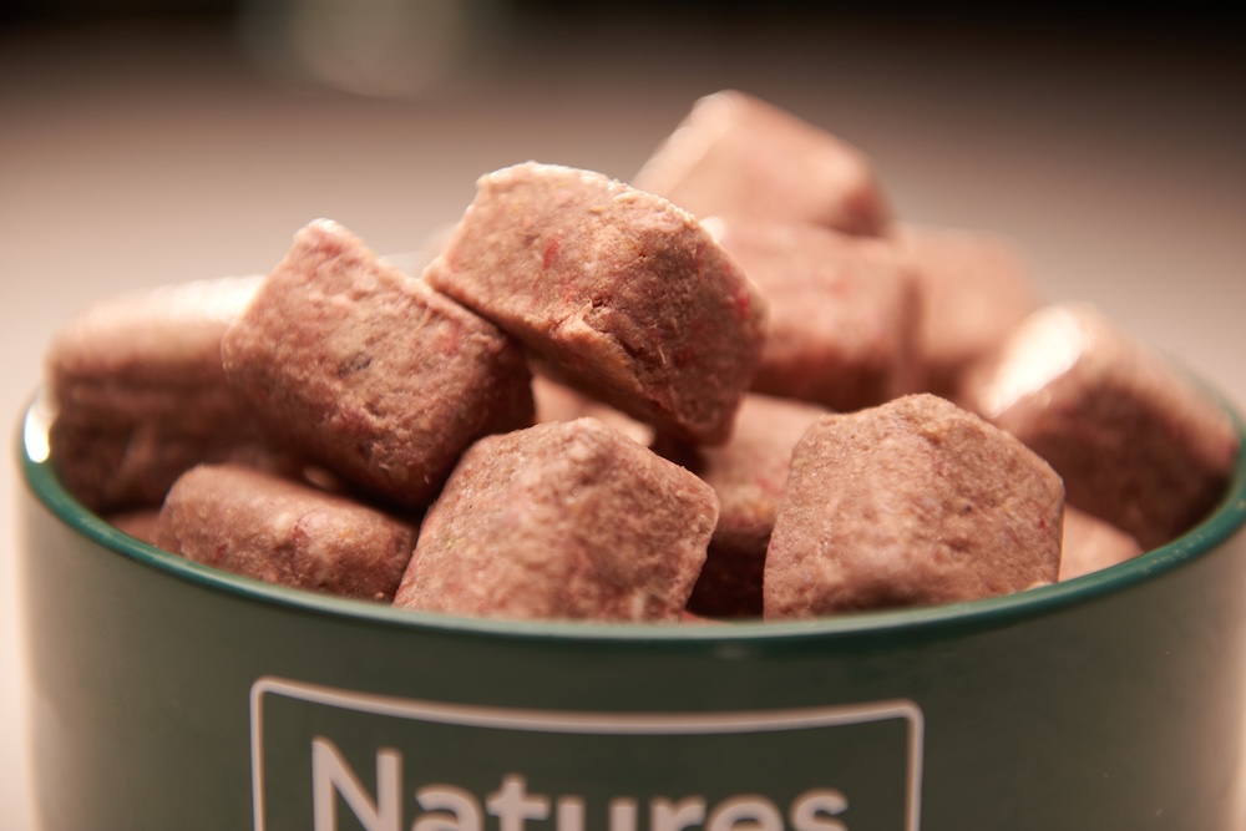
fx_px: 2423
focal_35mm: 70
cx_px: 623
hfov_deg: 28.8
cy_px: 416
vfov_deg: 19.5
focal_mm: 70
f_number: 4
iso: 200
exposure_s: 1/160
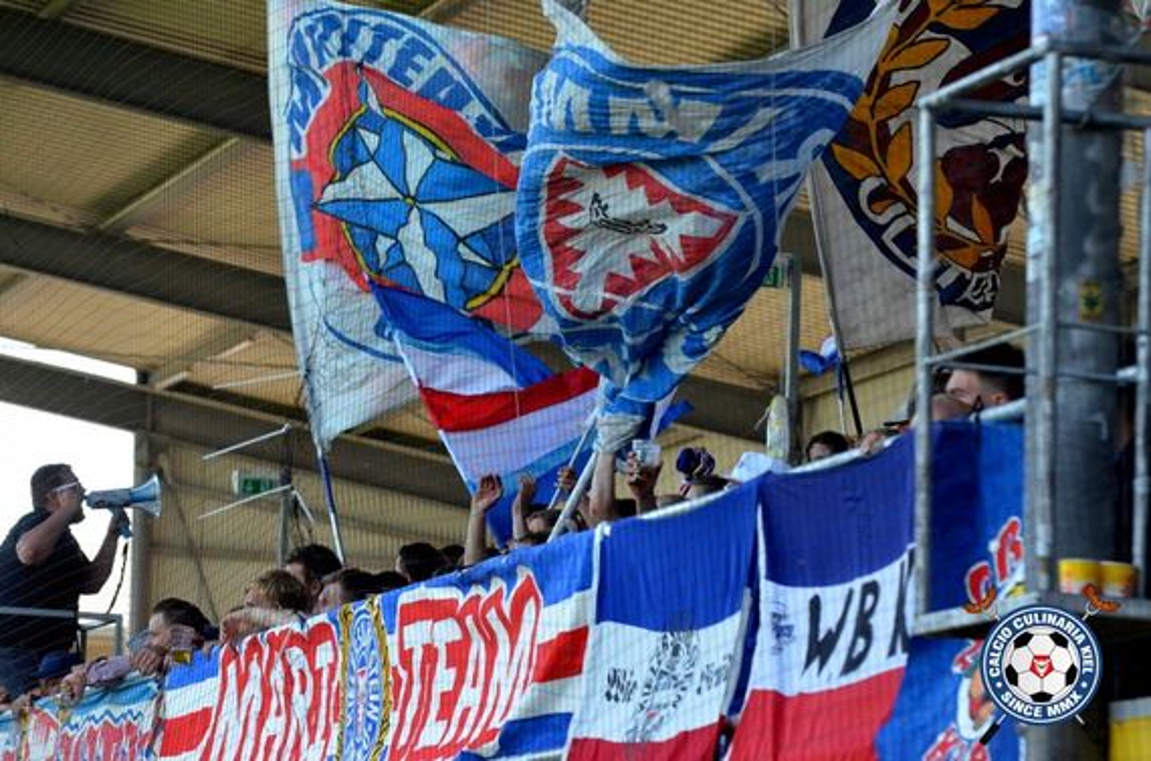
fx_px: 5741
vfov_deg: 7.6
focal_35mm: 180
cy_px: 380
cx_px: 576
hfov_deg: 11.4
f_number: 5.6
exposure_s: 1/1250
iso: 2000
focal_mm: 120
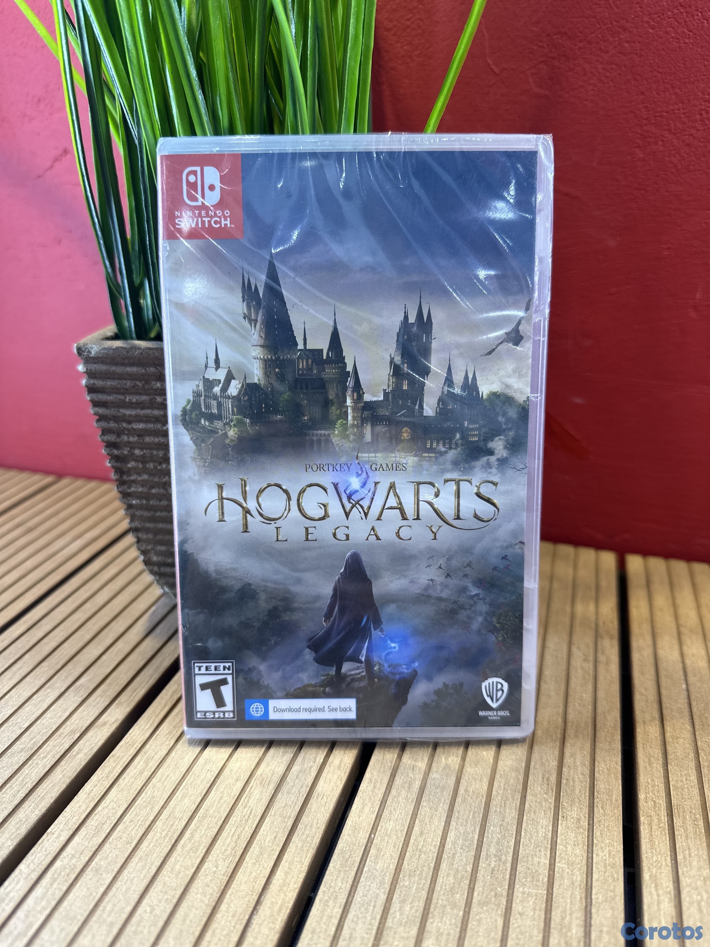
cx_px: 355
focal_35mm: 24
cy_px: 474
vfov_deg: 71.6
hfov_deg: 56.8
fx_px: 656
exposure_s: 1/120
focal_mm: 6.86
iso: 125
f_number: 1.78
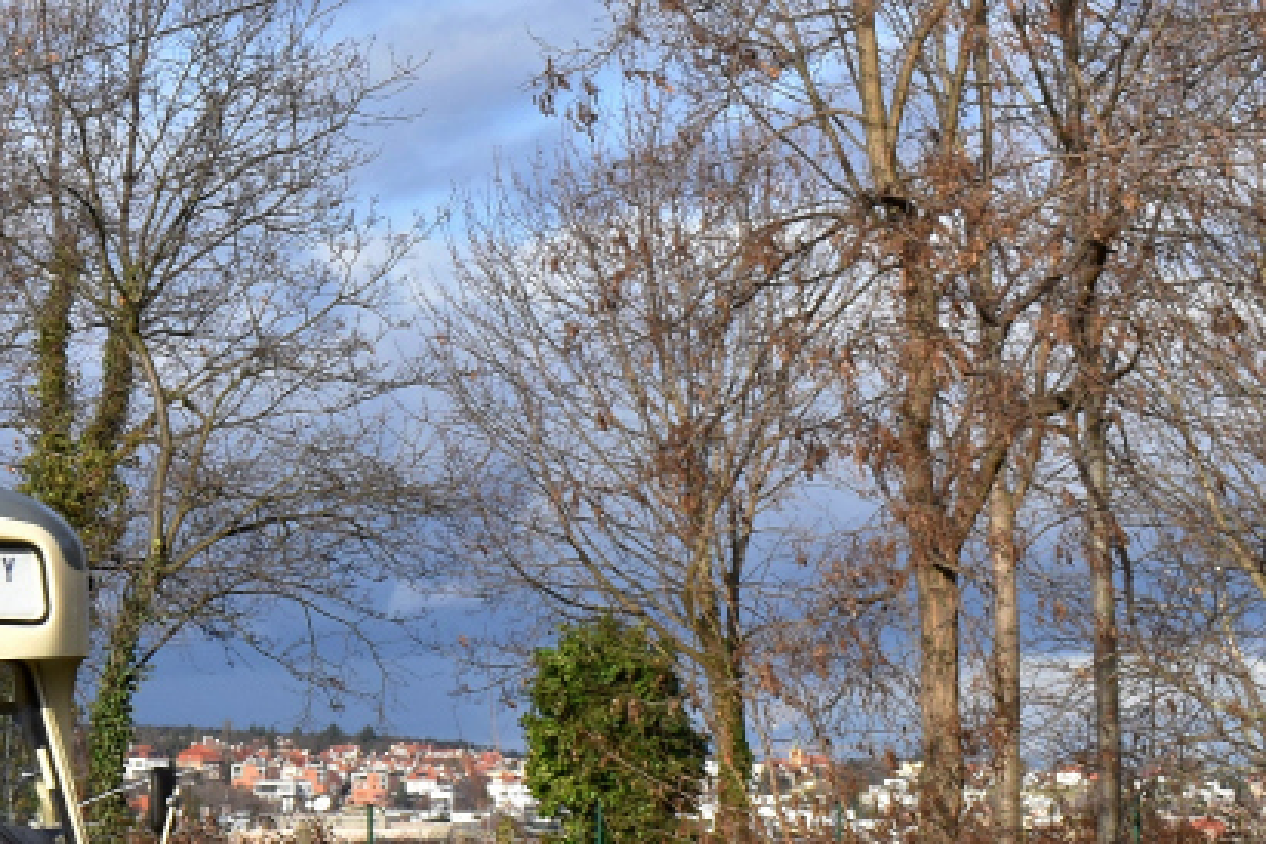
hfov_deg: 14.1
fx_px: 4838
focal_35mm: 138
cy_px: 522
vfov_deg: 10.0
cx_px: -542
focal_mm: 29
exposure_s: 1/4000
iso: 320
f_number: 14
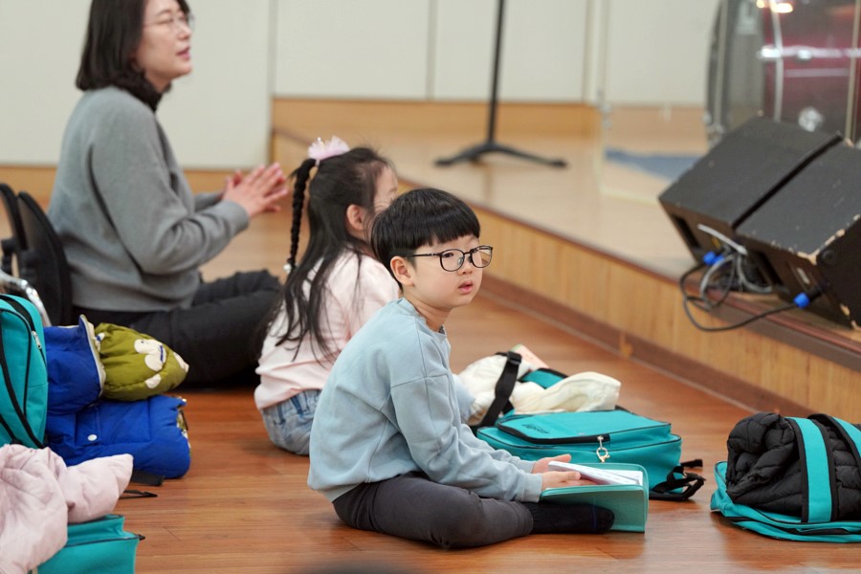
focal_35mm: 200
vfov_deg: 6.9
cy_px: 287
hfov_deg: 10.3
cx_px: 430
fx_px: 4783
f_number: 4
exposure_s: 1/250
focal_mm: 200
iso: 2500
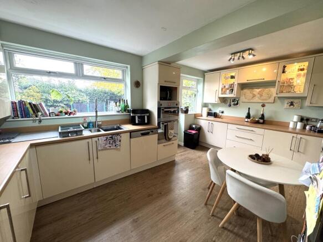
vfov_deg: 85.7
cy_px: 121
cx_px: 162
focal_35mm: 14
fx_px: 131
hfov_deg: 102.1
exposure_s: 1/100
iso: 200
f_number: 2.2
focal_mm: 2.22
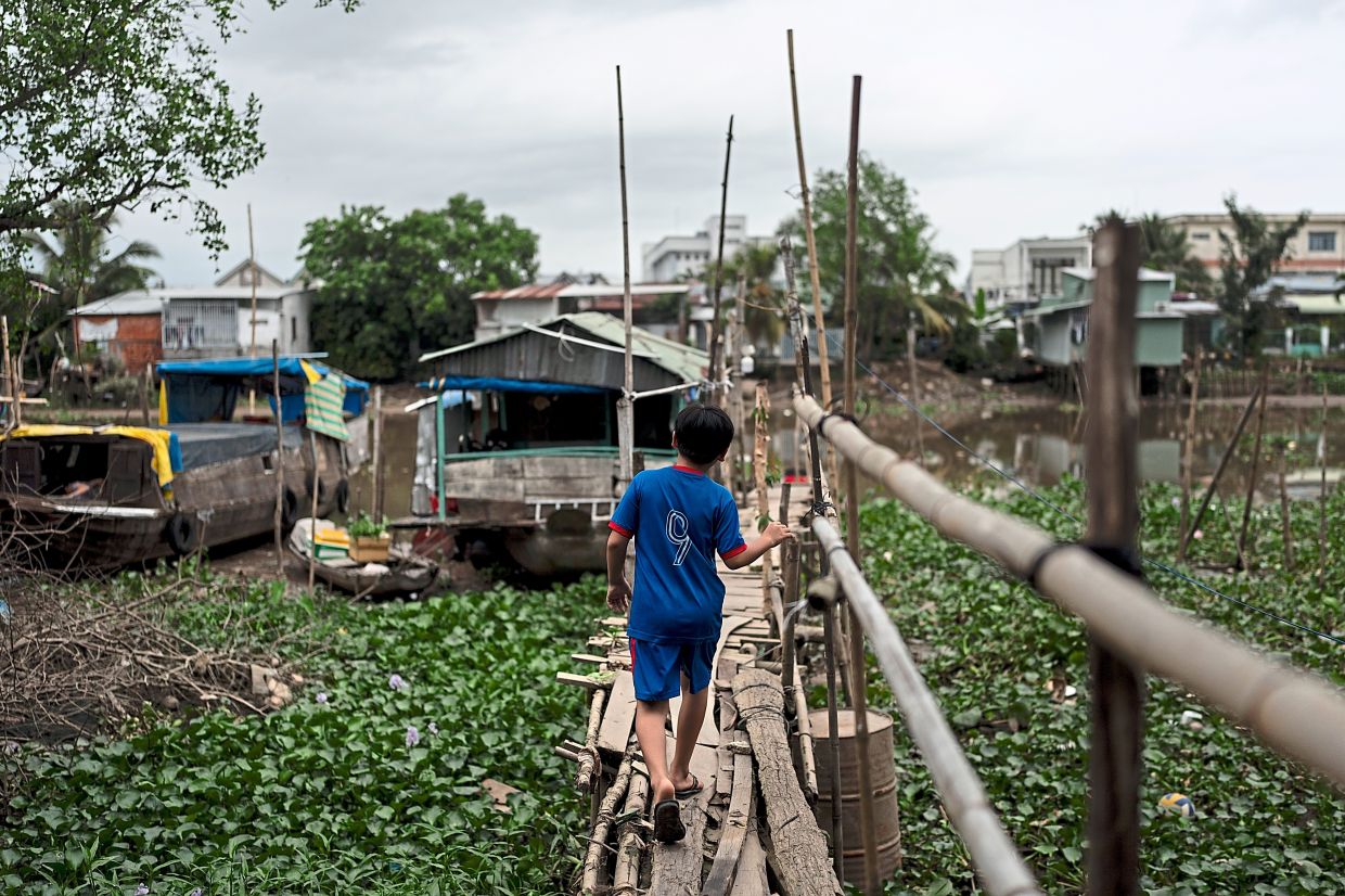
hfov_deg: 54.4
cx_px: 672
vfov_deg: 37.8
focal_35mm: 35
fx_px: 1307
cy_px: 448
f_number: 1.4
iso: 200
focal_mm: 35
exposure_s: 1/500
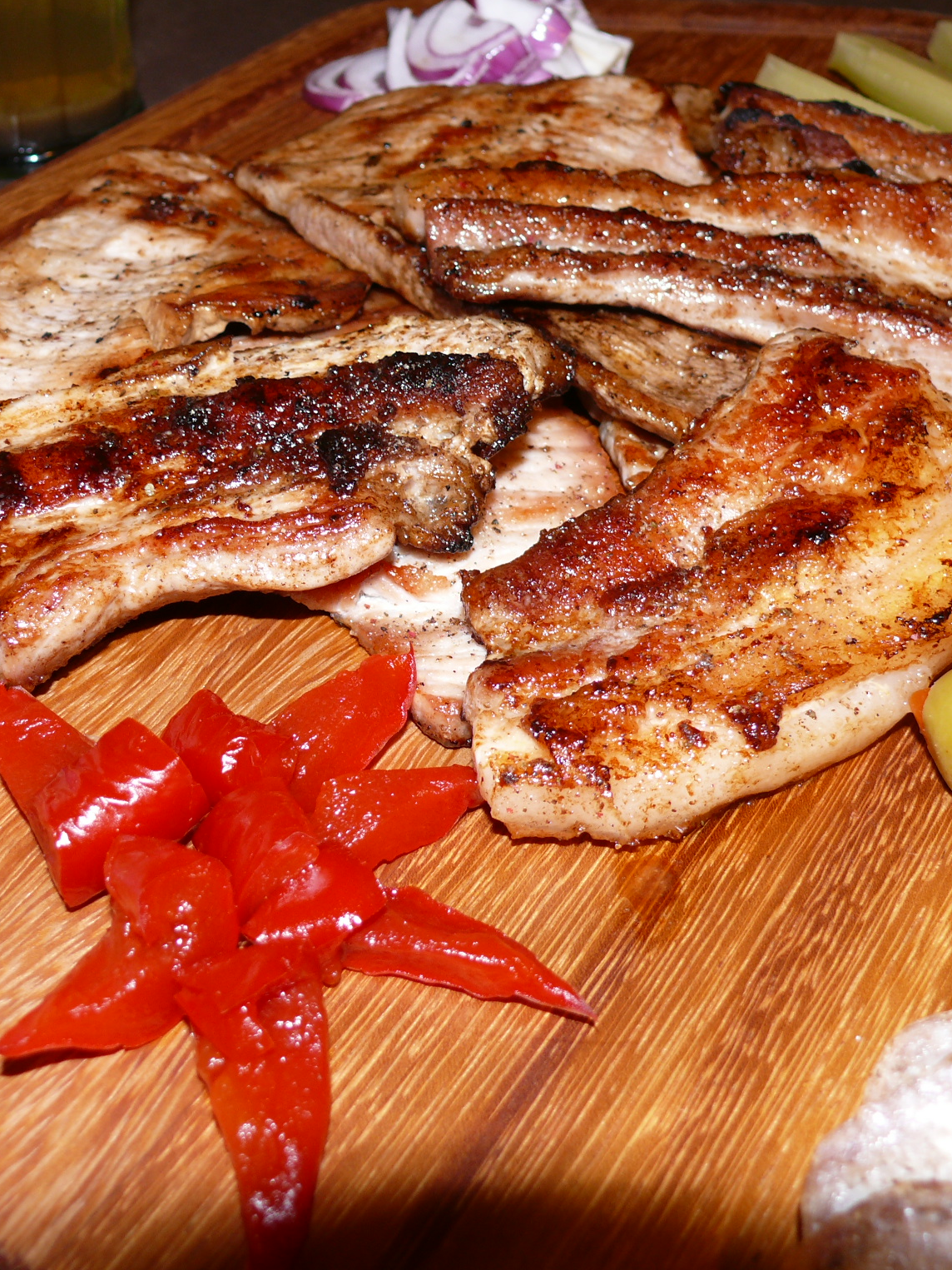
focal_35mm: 47
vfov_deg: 40.4
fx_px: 1723
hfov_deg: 30.9
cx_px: 467
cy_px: 637
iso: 100
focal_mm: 7.4
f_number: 2.8
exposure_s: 1/25
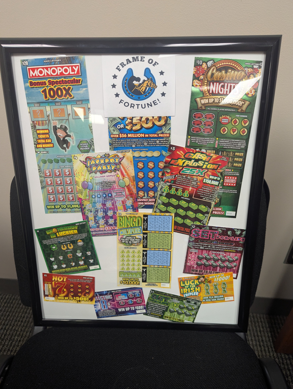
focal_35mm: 24
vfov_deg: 71.5
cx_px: 146
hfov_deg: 56.9
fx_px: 270
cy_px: 194
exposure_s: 1/120
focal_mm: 6.81
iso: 321
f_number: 1.85
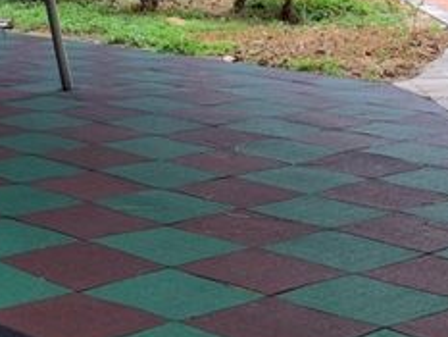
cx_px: -62
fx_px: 1386
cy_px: -152
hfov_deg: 17.6
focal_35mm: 107
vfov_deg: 13.2
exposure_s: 1/122
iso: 32
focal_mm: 4.25
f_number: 1.8
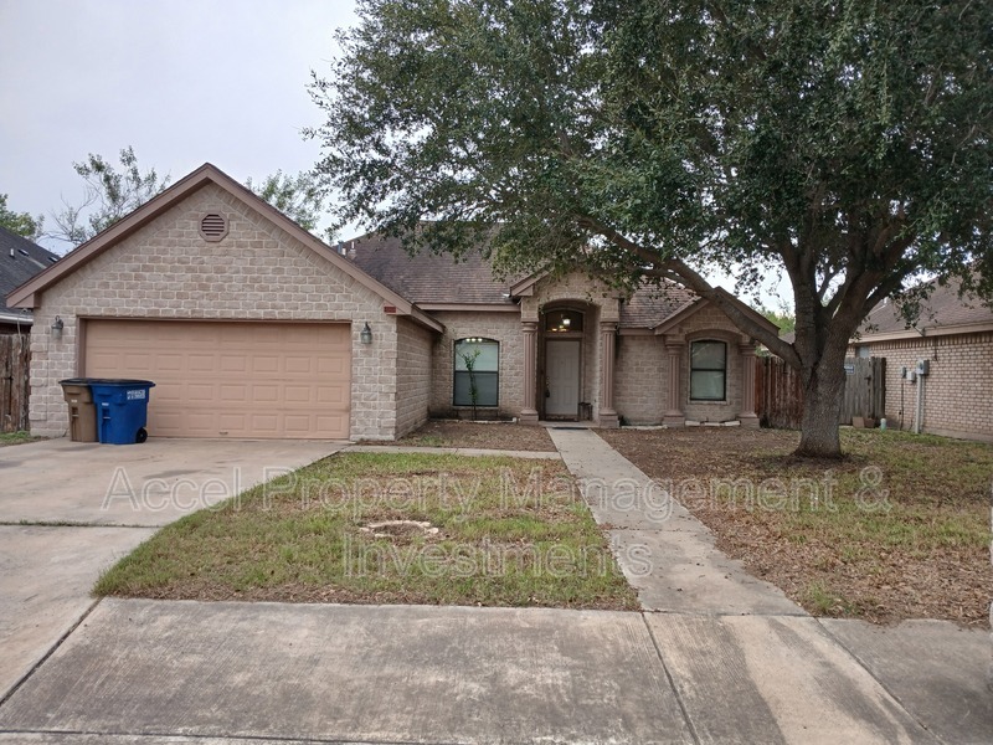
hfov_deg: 67.3
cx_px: 496
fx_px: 746
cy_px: 372
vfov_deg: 53.1
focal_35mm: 26
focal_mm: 3.98
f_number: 1.8
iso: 20
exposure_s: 1/131
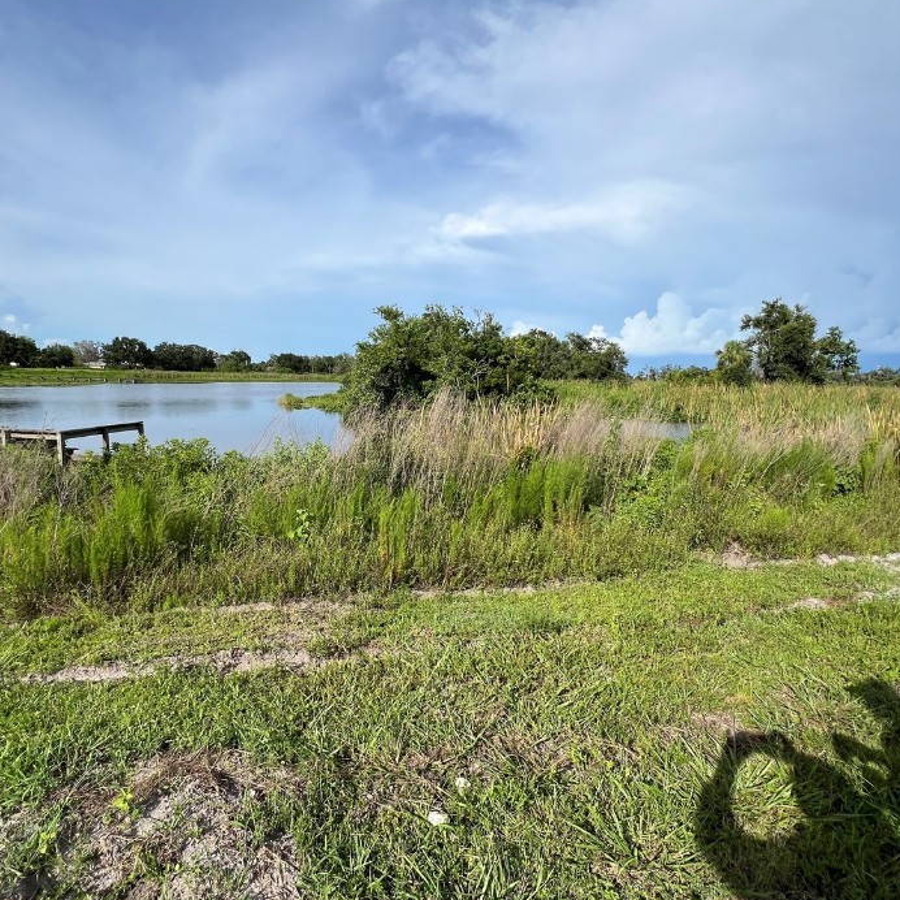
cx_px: 416
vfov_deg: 83.8
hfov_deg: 83.8
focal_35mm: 17
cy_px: 483
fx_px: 500
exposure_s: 1/1575
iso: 32
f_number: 1.8
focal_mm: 1.57
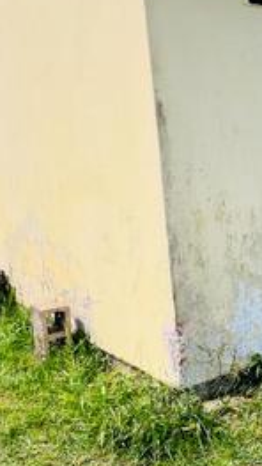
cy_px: 282
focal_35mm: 43
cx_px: 310
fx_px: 531
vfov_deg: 47.1
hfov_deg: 25.1
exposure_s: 1/1179
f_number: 1.8
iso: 32
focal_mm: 1.57
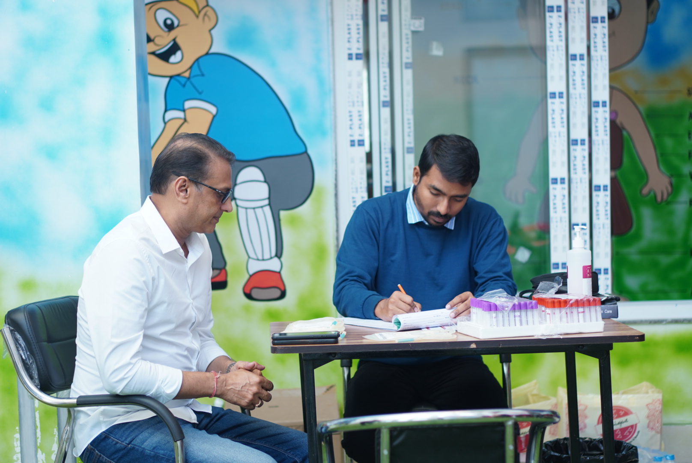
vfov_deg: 18.2
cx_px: 346
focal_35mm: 75
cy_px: 232
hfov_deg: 27.0
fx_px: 1443
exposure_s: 1/125
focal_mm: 50
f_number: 2
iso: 125
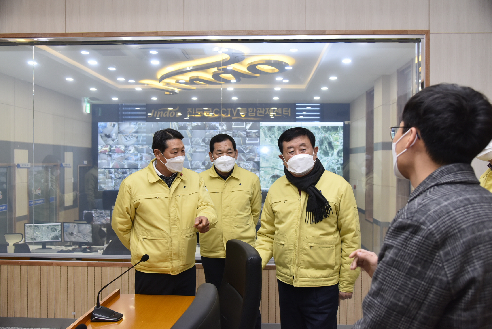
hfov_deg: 60.3
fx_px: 424
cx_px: 246
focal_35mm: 31
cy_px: 164
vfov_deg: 42.3
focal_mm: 31
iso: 800
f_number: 4.5
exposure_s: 1/125
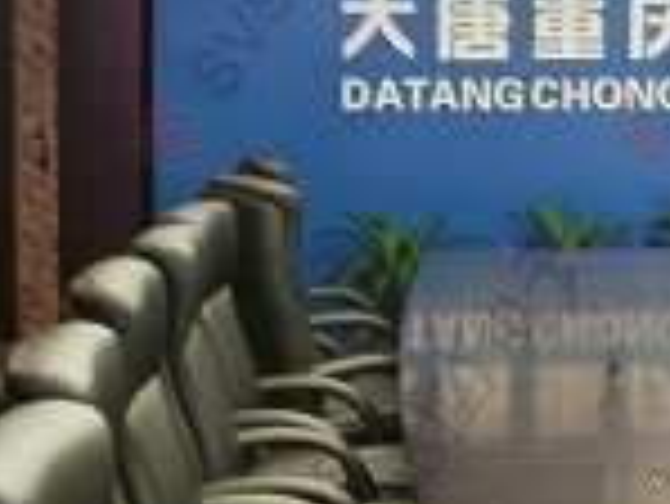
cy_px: 119
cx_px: 751
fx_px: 2344
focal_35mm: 121
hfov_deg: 15.8
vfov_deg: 12.2
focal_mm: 6.3
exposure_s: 1/6
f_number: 3.5
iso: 100
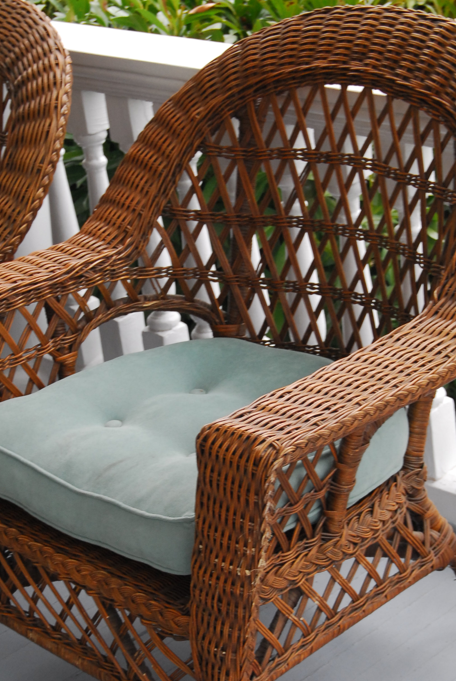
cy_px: 415
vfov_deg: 24.2
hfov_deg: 16.3
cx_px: 202
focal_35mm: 84
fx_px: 1588
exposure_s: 1/50
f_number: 4.5
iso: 400
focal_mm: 35
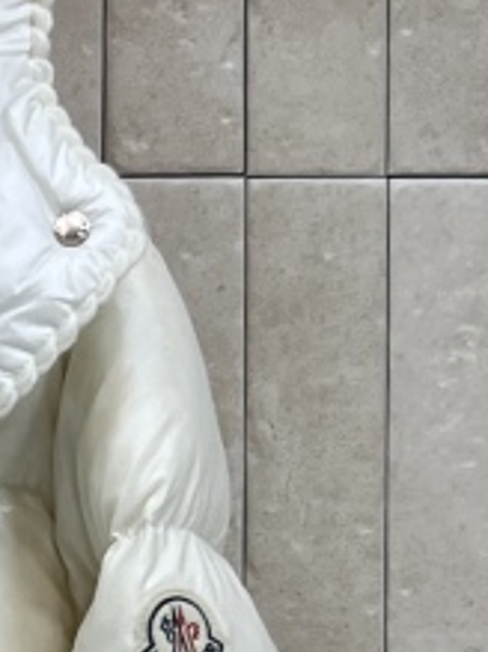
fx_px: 3217
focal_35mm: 171
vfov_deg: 11.3
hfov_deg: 8.3
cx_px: -470
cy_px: 860
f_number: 1.5
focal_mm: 5.7
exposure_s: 1/284
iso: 40
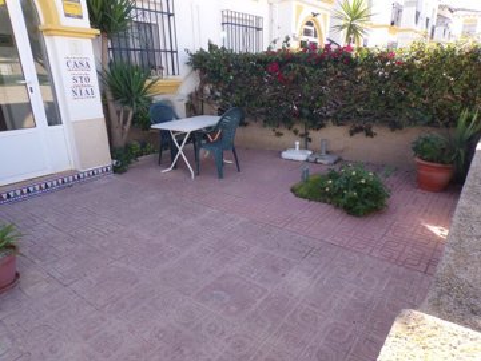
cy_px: 180
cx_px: 240
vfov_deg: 56.8
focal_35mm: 24
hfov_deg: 71.6
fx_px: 333
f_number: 5.8
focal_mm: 4.3
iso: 80
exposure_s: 1/85
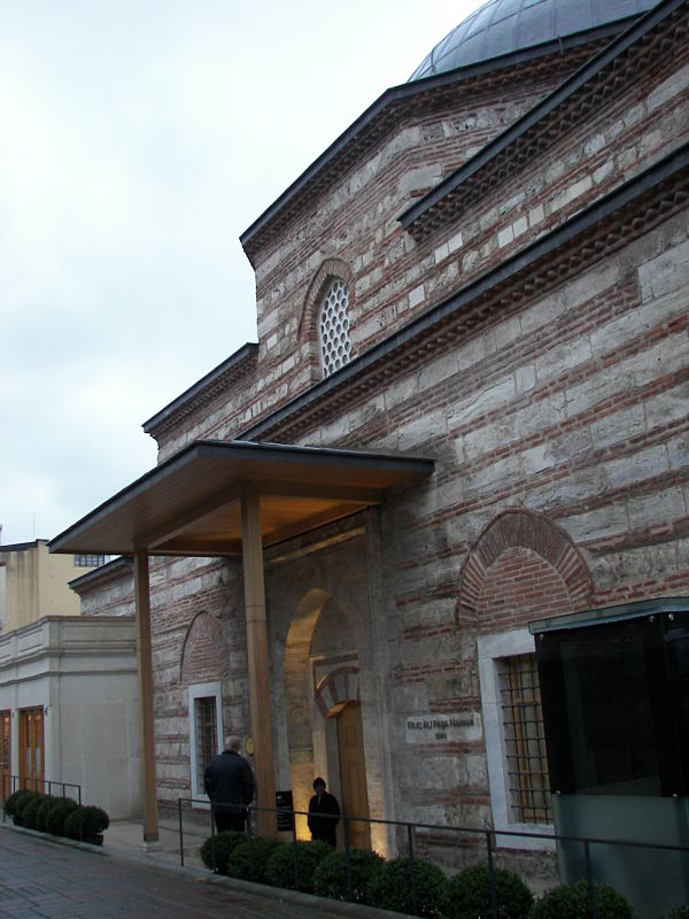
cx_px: 344
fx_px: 955
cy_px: 460
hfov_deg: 39.7
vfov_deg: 51.4
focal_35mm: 36
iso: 100
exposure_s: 1/20
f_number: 2.8
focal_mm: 6
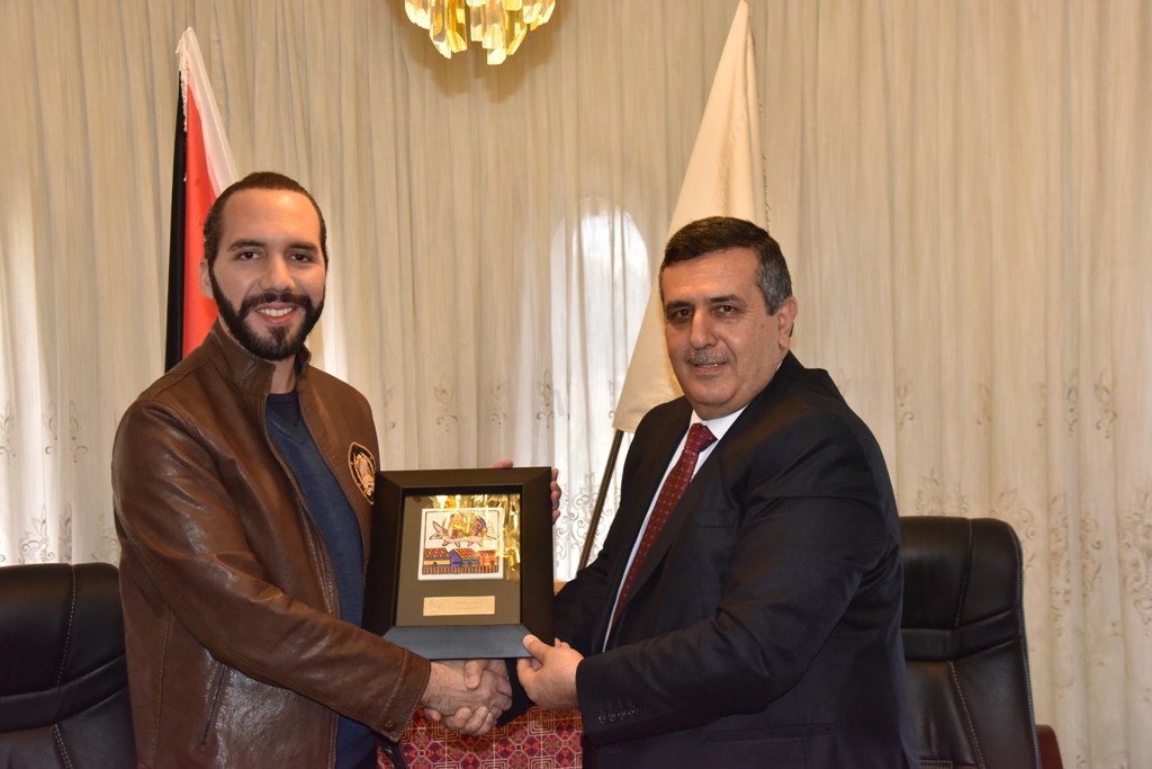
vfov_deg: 28.1
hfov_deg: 41.1
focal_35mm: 48
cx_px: 576
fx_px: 1536
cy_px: 384
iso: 2500
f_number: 8
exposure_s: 1/250
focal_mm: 48
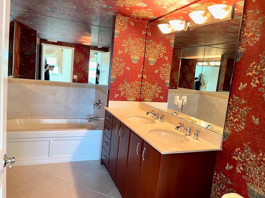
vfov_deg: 53.1
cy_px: 99
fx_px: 199
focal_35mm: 26
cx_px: 132
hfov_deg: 67.3
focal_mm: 5.1
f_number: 1.6
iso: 100
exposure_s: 1/60
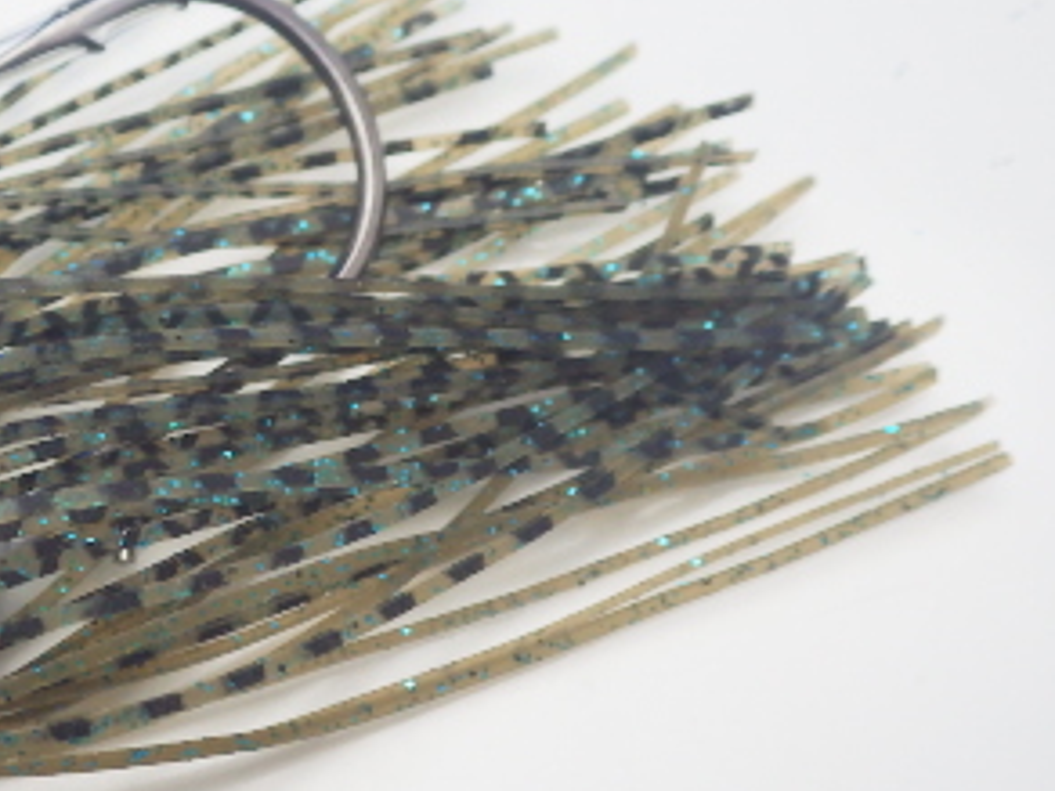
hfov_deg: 27.6
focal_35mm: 68
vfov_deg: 21.6
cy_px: 437
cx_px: 119
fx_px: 2072
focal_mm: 5.5
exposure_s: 1/45
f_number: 3.1
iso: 320
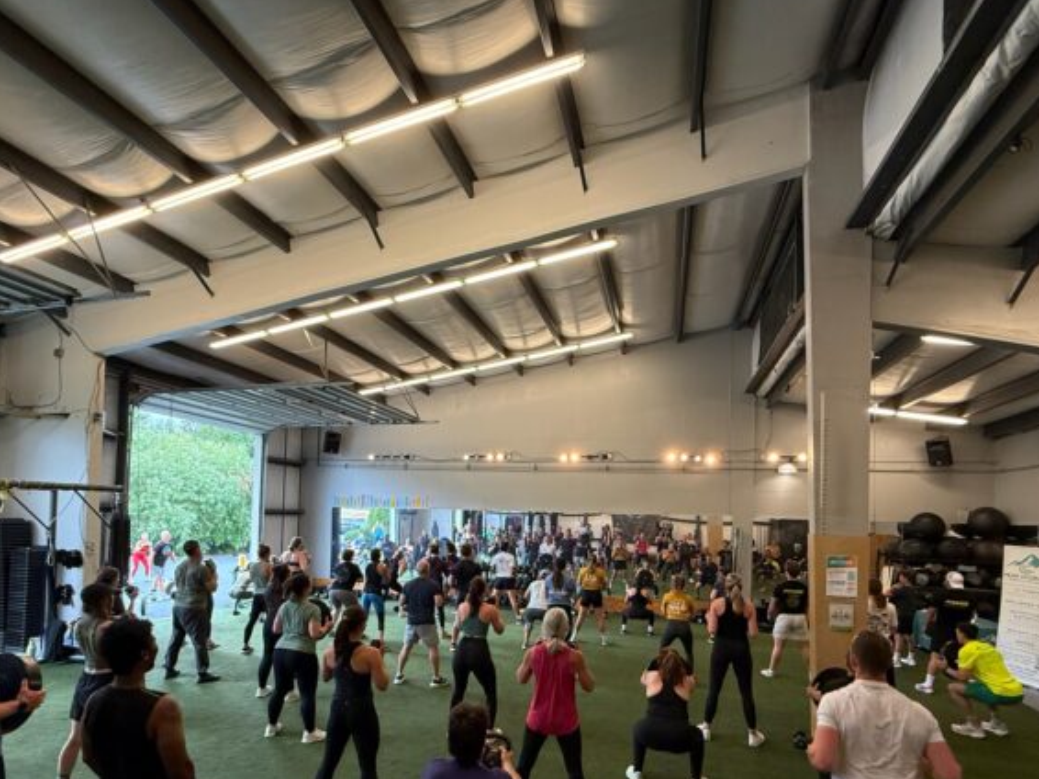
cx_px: 523
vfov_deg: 67.1
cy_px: 507
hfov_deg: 84.7
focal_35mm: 19
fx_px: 570
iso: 250
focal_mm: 2.22
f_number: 2.2
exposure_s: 1/120
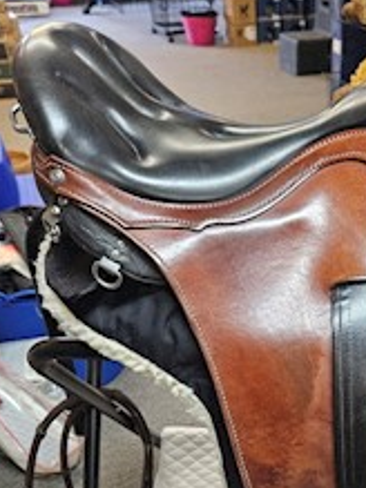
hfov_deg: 33.2
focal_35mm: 42
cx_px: 299
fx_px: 593
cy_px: 414
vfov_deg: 42.1
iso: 1000
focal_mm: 5.4
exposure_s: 1/120
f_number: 1.8
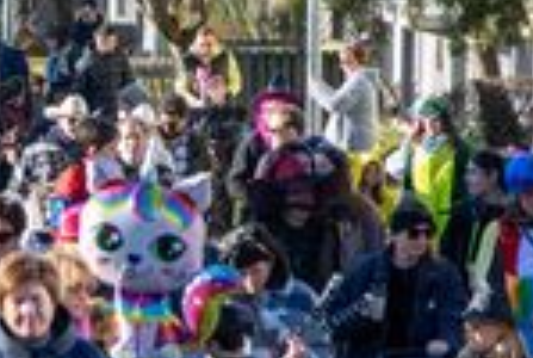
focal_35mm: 570
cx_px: -75
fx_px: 8453
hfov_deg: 3.6
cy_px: 150
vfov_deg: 2.4
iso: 800
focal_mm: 105
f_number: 5.6
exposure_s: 1/800
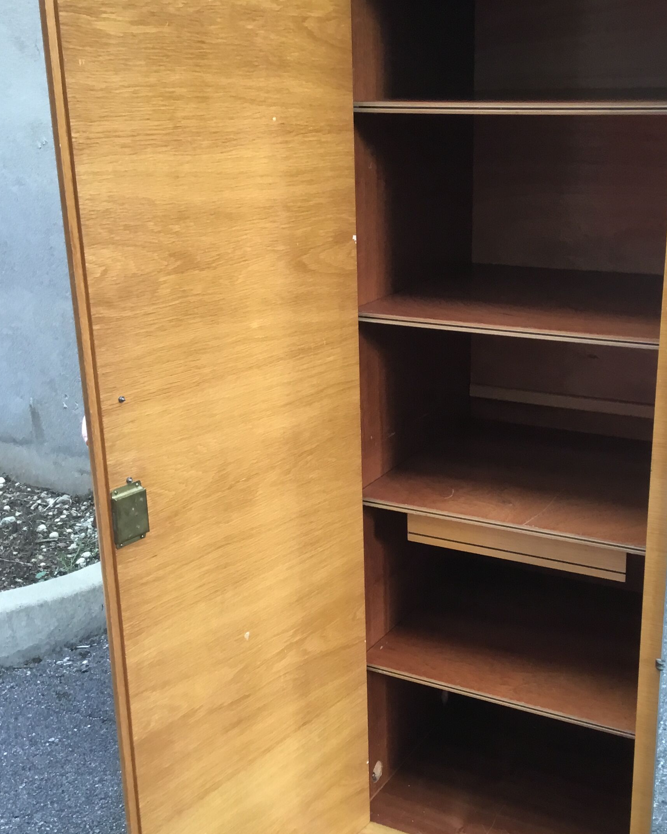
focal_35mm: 46
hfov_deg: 32.6
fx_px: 1135
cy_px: 434
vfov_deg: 40.3
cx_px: 407
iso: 32
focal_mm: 3.3
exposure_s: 1/33
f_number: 2.4
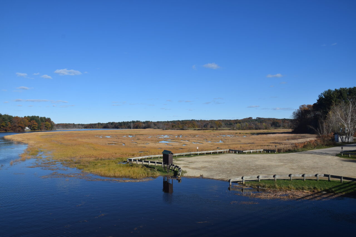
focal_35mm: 27
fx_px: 267
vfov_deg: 47.9
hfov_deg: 67.4
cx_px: 178
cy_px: 118
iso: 200
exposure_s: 1/400
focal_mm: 18
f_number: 10
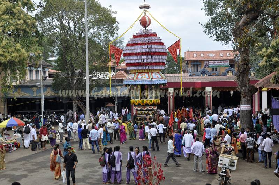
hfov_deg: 29.9
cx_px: 140
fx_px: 522
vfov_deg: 20.1
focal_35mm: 68
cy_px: 92
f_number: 9
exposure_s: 1/320
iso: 400
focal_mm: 45
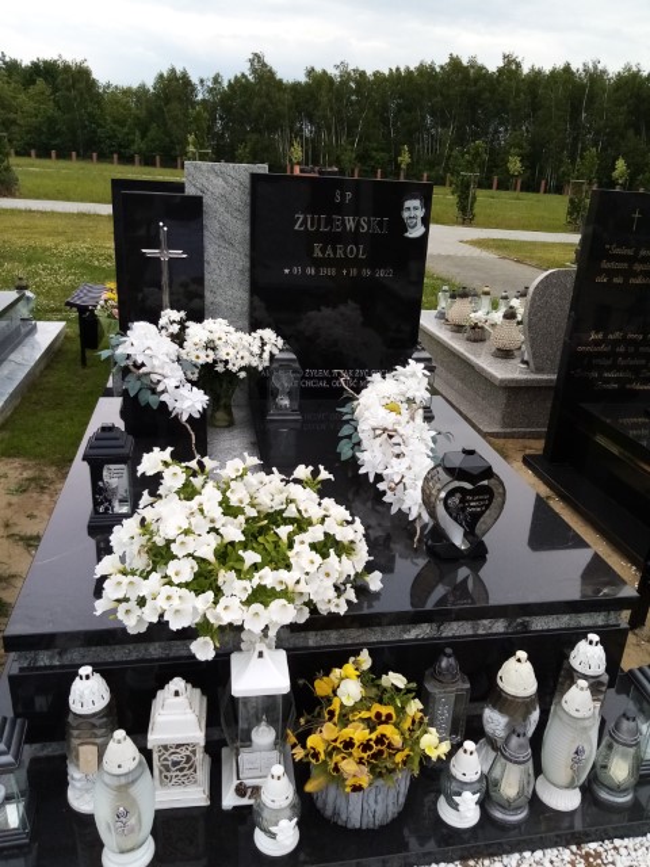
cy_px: 434
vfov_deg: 67.3
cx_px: 325
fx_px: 651
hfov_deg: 53.1
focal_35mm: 26
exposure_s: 1/891
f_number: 1.8
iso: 105
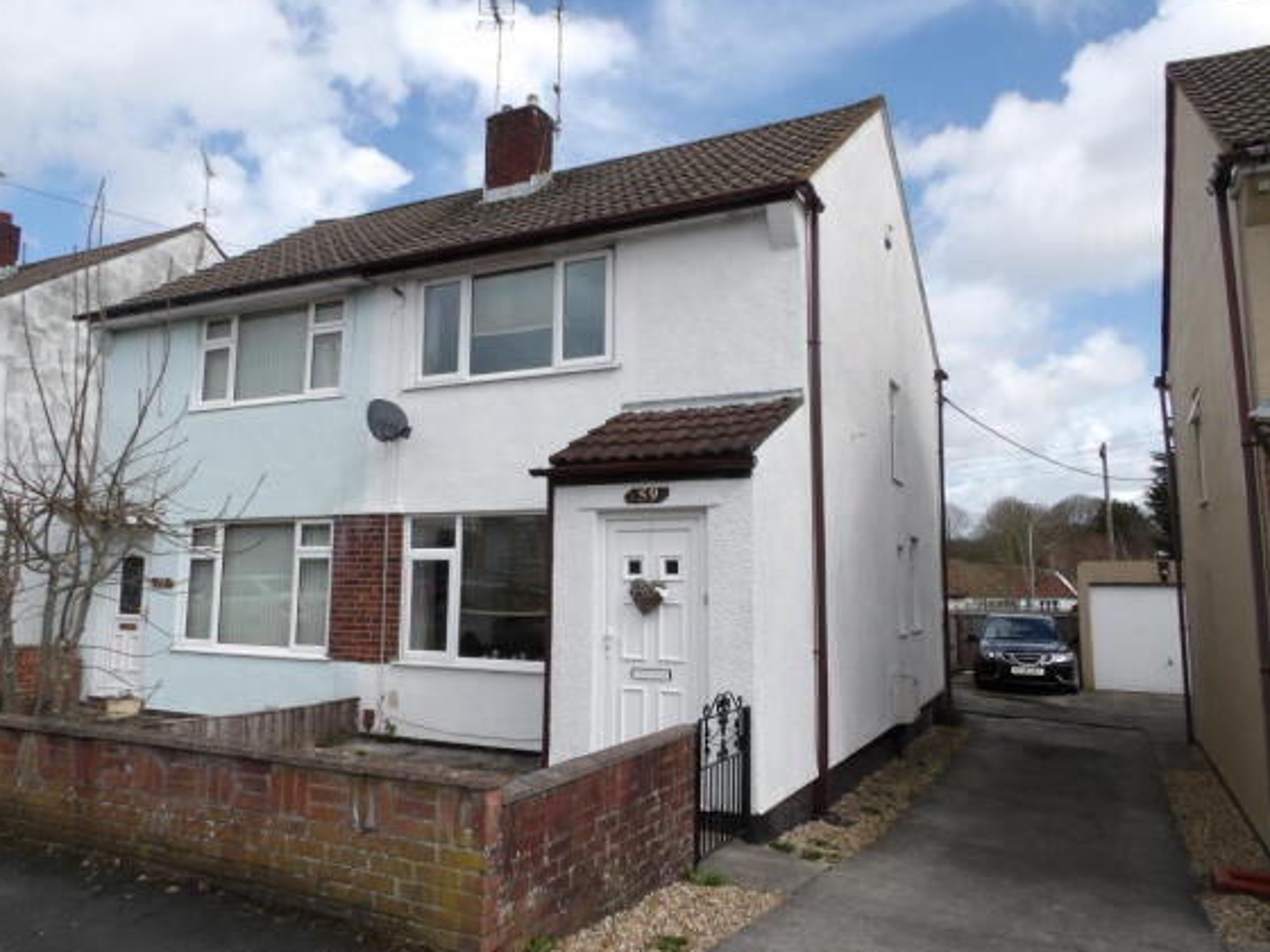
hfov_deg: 69.4
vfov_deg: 54.9
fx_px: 917
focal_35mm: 25
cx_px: 613
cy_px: 466
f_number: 6.2
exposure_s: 1/511
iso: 100
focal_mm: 4.3
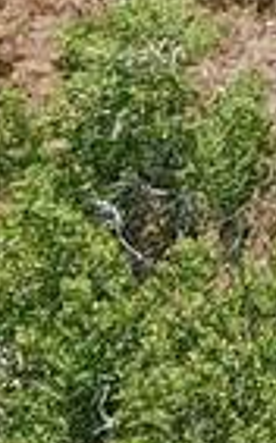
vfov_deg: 8.0
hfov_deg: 5.0
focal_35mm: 250
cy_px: -415
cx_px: 784
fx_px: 3012
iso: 100
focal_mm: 4.73
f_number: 2.2
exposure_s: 1/911
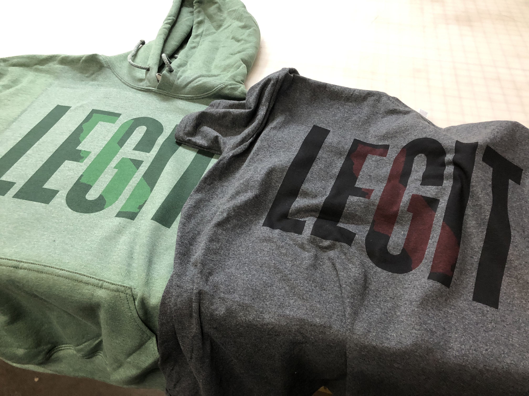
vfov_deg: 49.7
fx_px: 428
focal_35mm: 28
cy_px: 198
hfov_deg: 63.4
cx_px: 264
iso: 100
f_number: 1.8
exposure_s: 1/12
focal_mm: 3.99
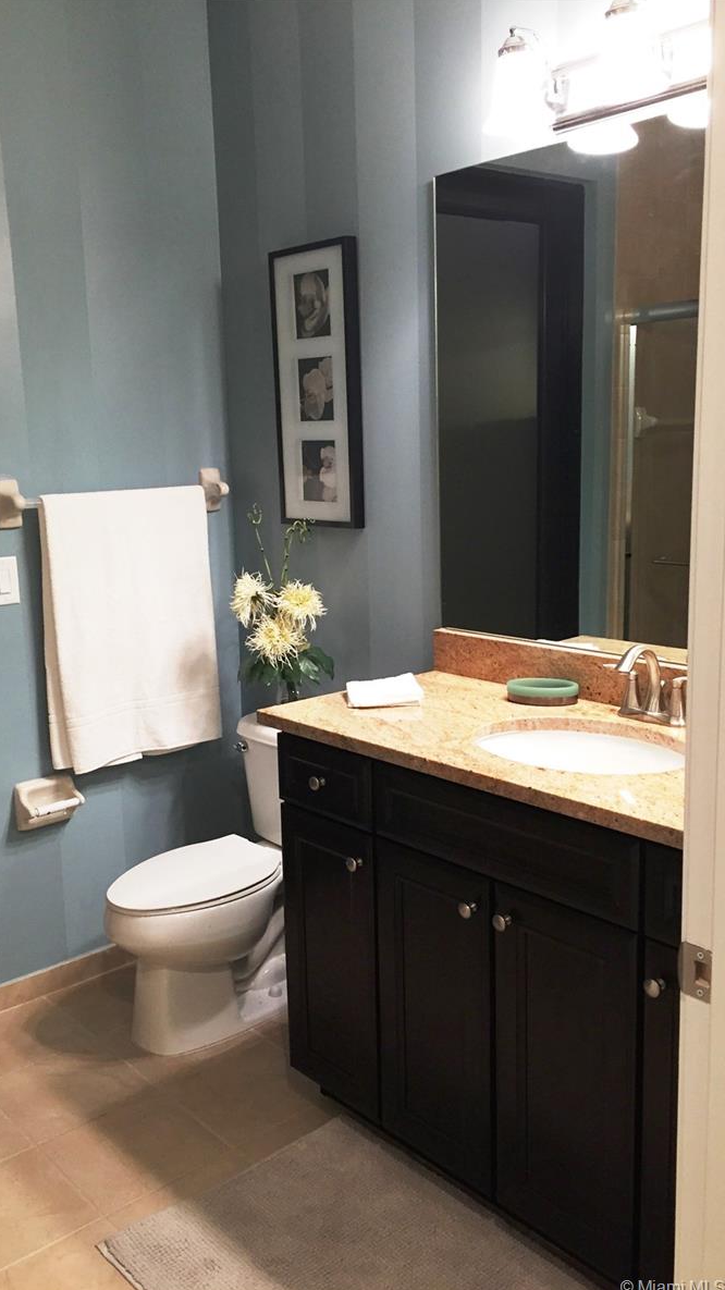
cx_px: 327
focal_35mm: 32
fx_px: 1094
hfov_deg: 36.6
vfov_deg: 61.0
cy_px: 648
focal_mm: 4.15
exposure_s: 1/30
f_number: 2.2
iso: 125
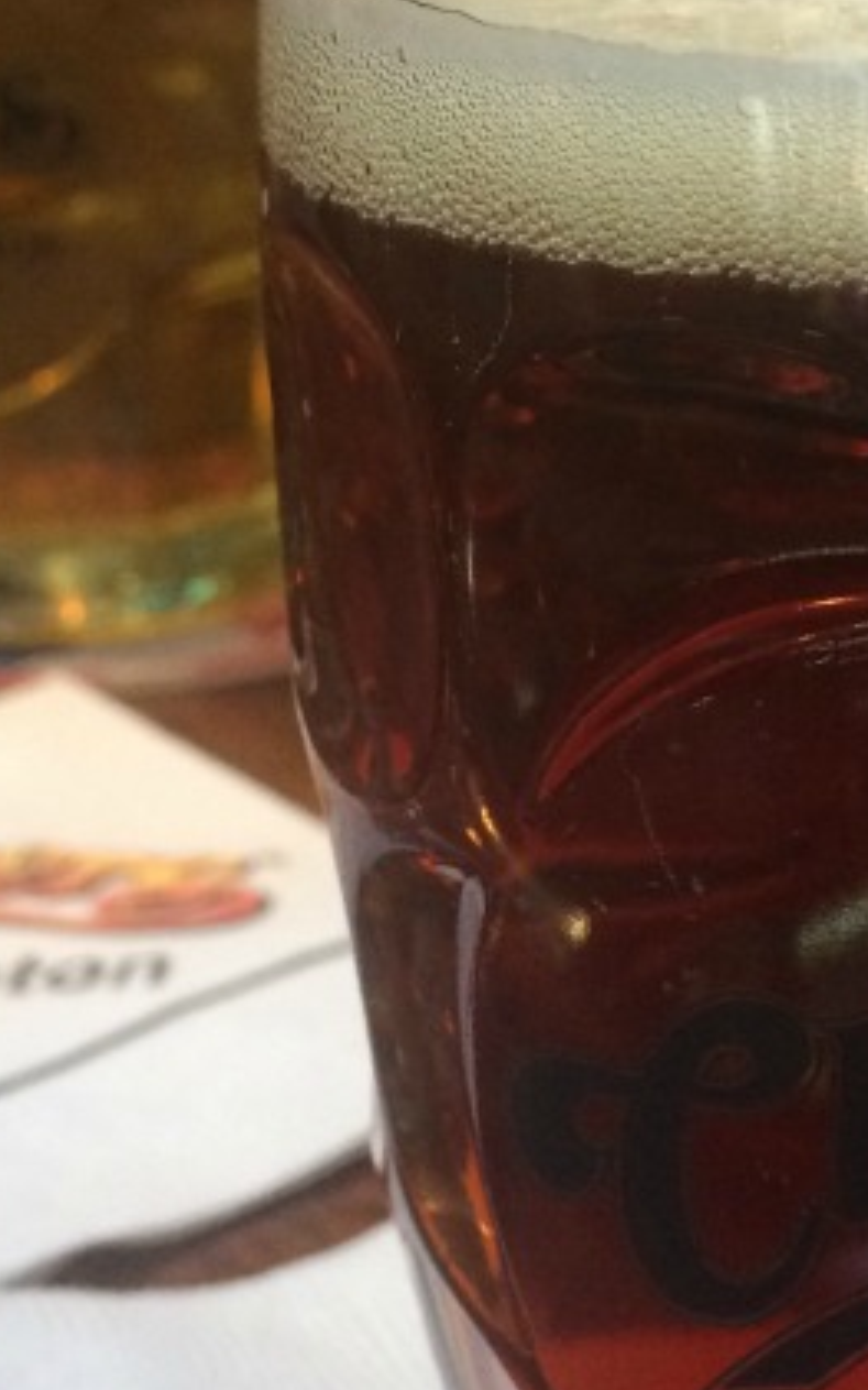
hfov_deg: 17.3
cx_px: 644
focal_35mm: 75
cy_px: 457
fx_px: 2840
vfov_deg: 27.3
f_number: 2.2
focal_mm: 4.15
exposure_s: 1/30
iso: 160
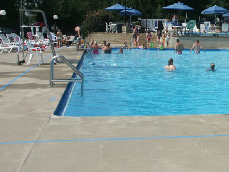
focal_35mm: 69
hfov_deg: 26.6
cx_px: 232
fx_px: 456
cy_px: 24
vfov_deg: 20.9
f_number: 8
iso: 100
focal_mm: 8.3
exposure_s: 1/500
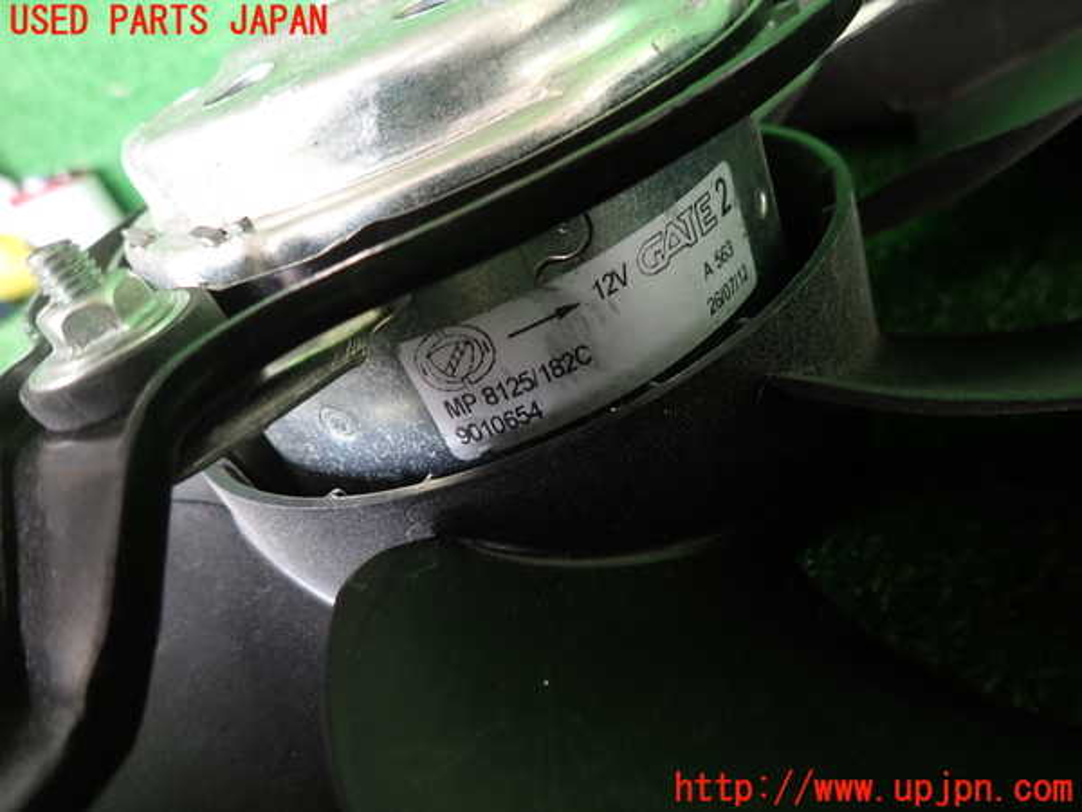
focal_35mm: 25
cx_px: 541
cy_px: 406
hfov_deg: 69.4
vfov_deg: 54.9
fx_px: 781
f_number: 2
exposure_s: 1/50
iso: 200
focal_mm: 4.5
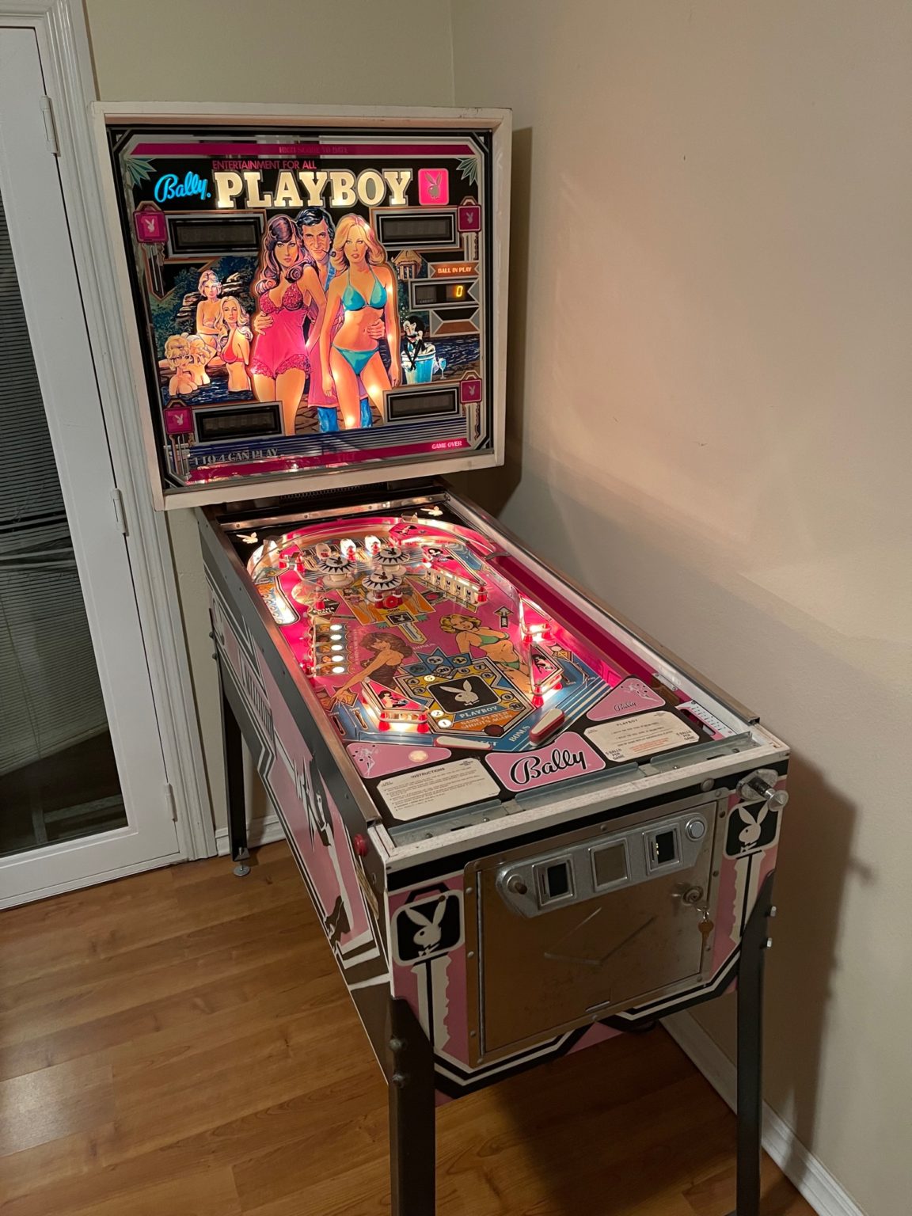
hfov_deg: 53.1
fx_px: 913
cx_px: 456
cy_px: 608
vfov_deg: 67.3
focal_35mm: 26
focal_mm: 5.1
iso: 320
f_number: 1.6
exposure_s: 1/60
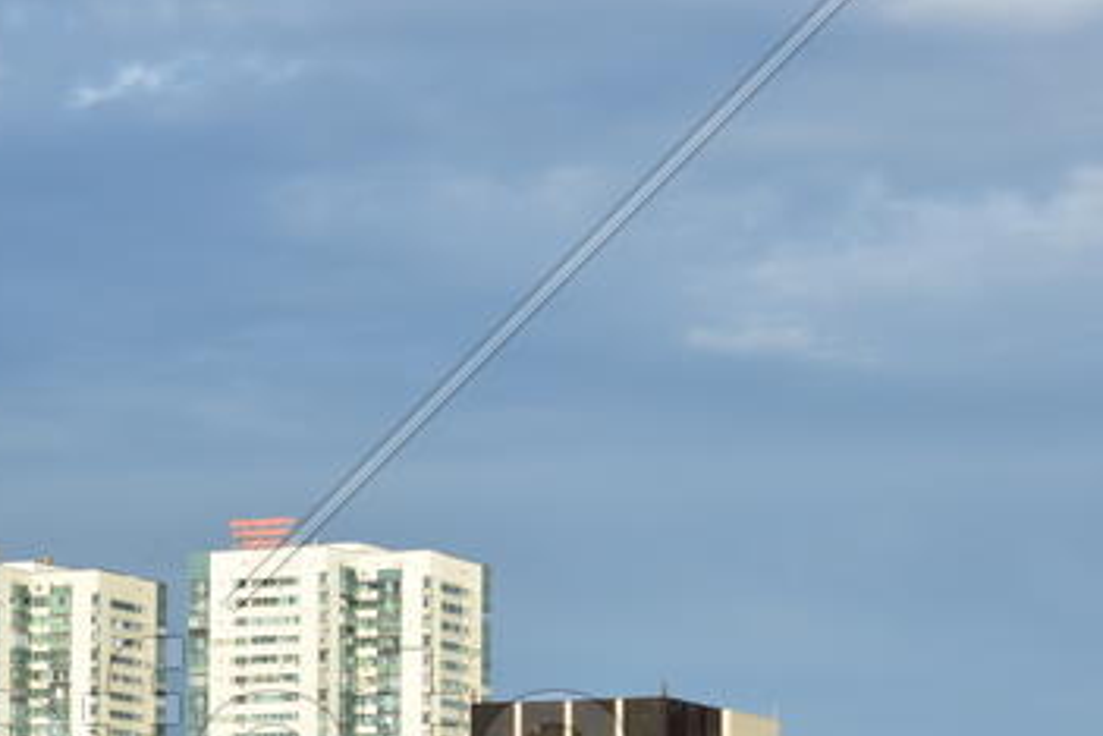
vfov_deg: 11.4
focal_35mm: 119
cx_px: 63
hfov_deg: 16.9
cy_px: 771
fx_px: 3646
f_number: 9
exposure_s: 1/200
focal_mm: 32
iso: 100
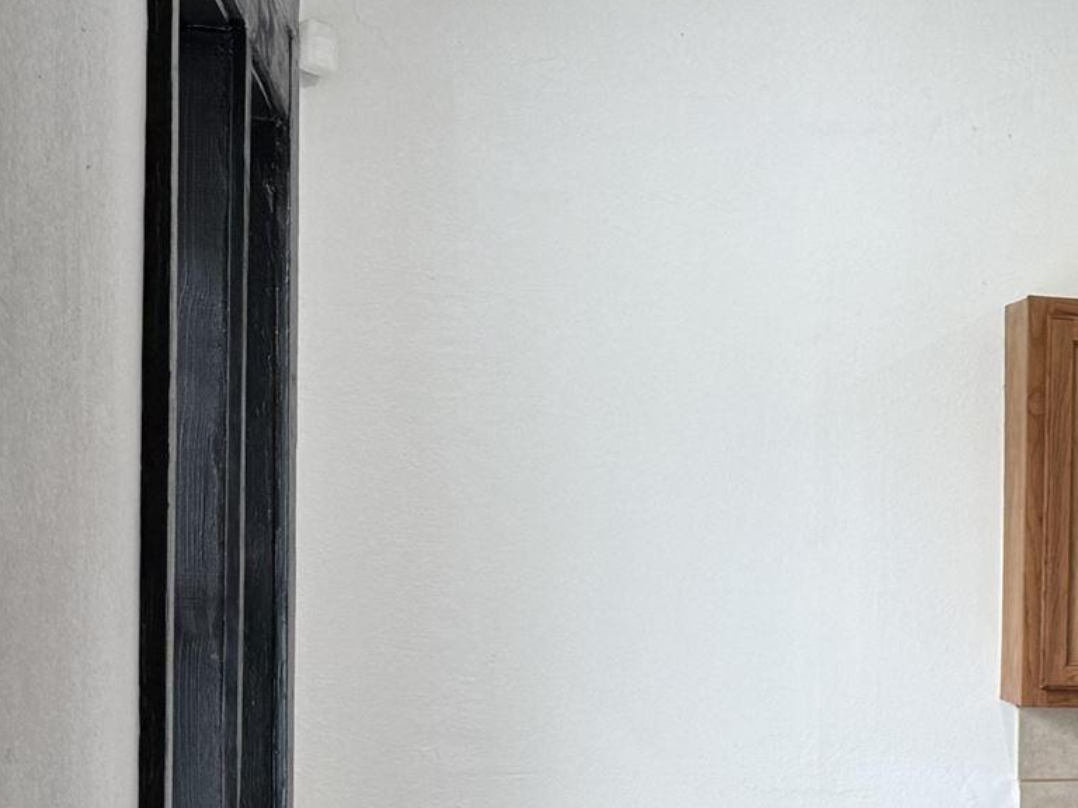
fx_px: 2990
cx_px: 2002
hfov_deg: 16.6
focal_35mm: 96
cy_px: 664
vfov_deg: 15.3
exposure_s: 1/120
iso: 100
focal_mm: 6.76
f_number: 1.78
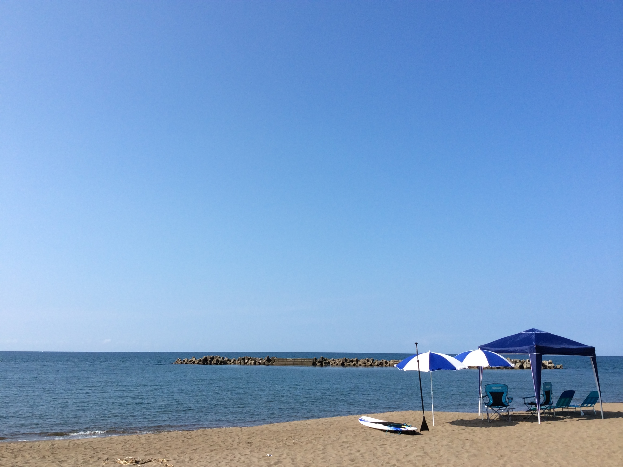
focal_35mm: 33
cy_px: 234
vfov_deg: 42.9
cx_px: 312
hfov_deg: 55.4
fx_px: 594
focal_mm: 3.3
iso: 32
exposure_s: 1/1506
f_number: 2.4
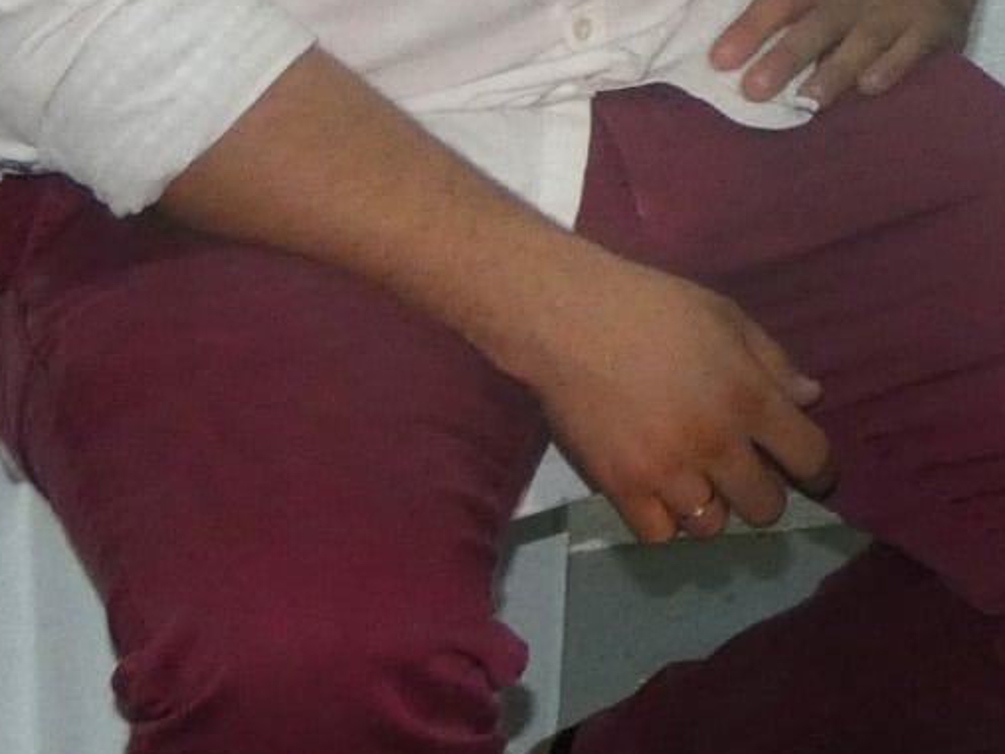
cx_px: 1918
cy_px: -608
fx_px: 4616
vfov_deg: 8.9
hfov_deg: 11.4
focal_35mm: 159
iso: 500
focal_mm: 7.3
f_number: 3.6
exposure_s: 1/60
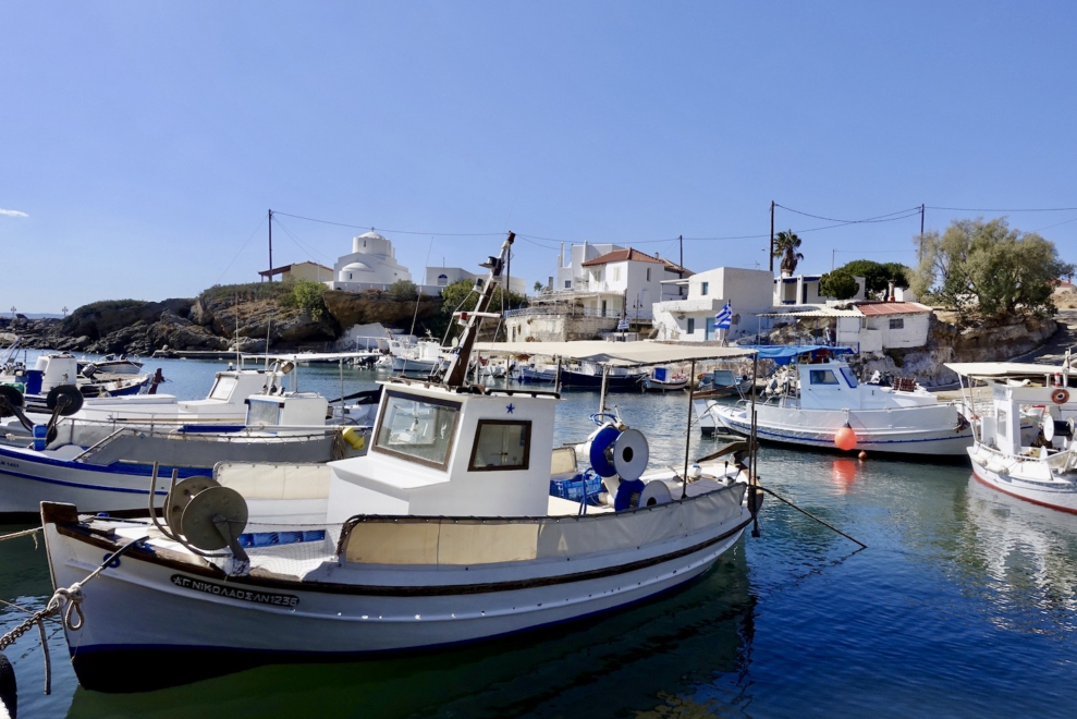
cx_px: 559
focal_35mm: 25
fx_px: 748
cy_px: 351
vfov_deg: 51.3
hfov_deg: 71.5
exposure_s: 1/640
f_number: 5.6
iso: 125
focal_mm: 8.8
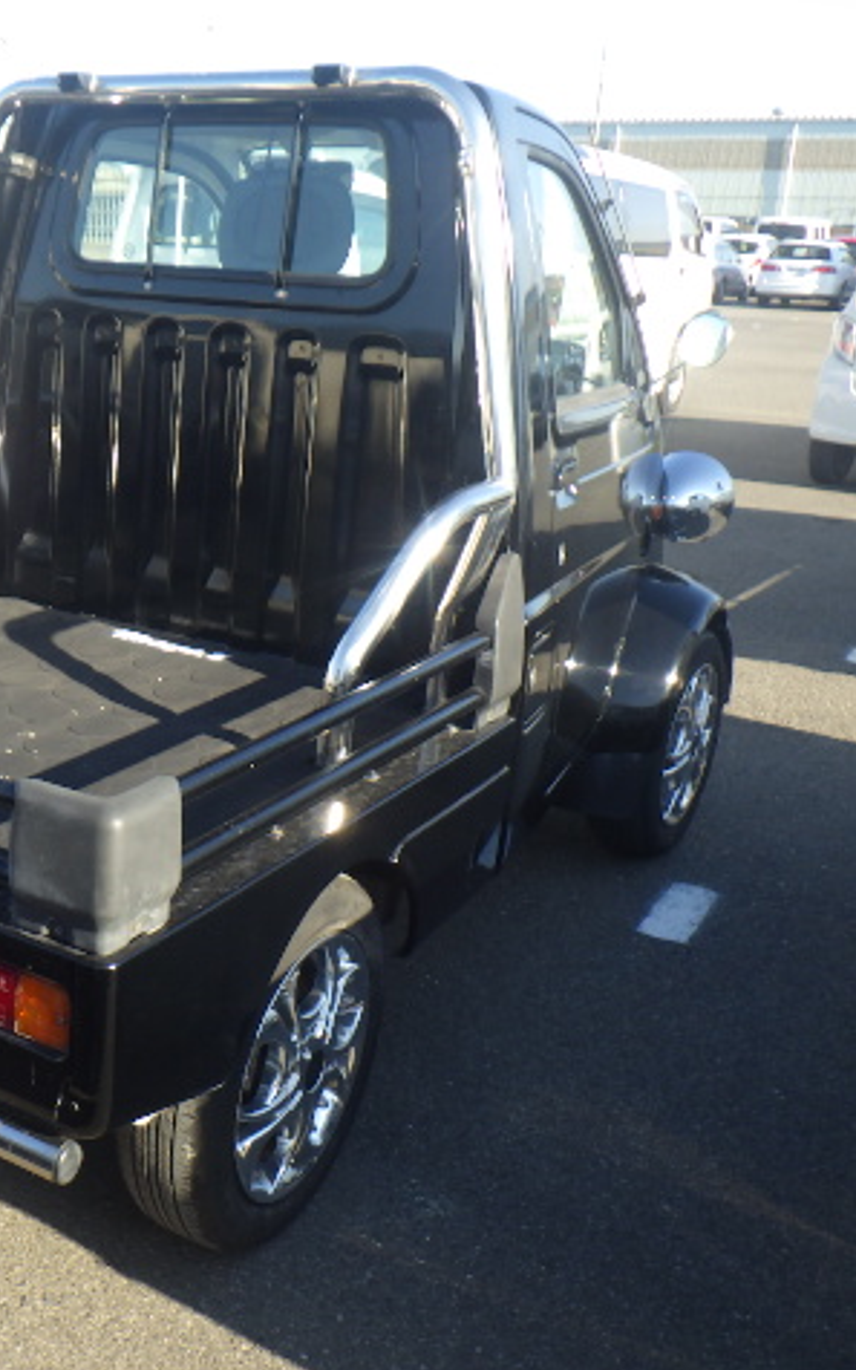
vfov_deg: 49.3
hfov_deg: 30.4
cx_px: 61
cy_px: 684
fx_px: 1493
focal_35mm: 40
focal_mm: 5
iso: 125
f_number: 4.2
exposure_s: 1/250
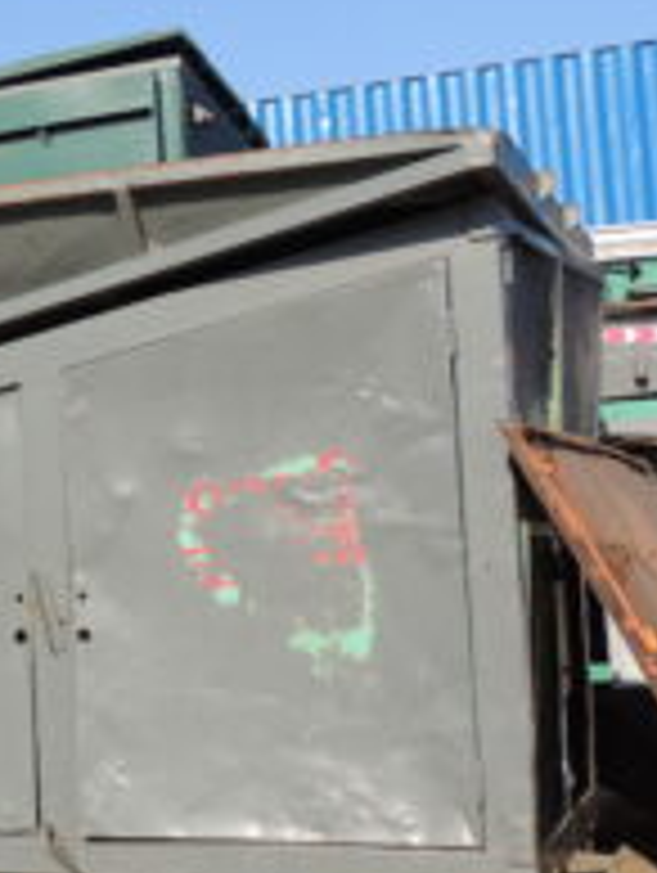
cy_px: 500
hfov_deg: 19.7
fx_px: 1717
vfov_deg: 28.5
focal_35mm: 68
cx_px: -230
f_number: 3.2
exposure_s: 1/1000
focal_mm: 5.8
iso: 100
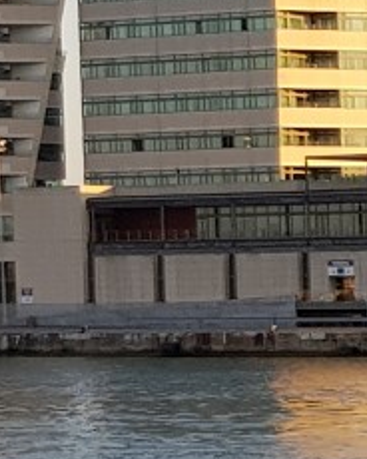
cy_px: 708
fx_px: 1534
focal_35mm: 113
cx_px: 786
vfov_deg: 15.5
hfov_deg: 11.9
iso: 40
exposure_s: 1/600
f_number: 1.7
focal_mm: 4.2
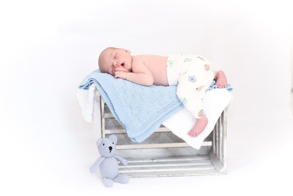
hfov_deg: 23.9
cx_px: 146
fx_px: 692
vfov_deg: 16.1
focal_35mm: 85
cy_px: 98
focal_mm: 85
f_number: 5
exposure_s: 1/100
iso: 800
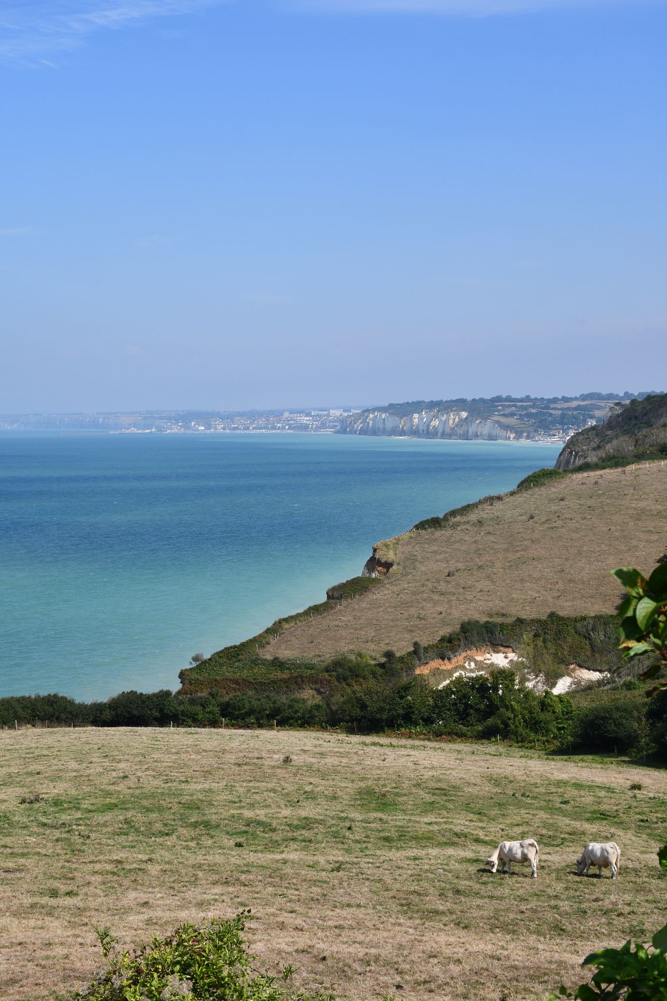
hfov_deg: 21.6
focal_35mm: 63
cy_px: 500
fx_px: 1751
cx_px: 334
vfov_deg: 31.9
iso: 100
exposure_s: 1/320
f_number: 9
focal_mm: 42
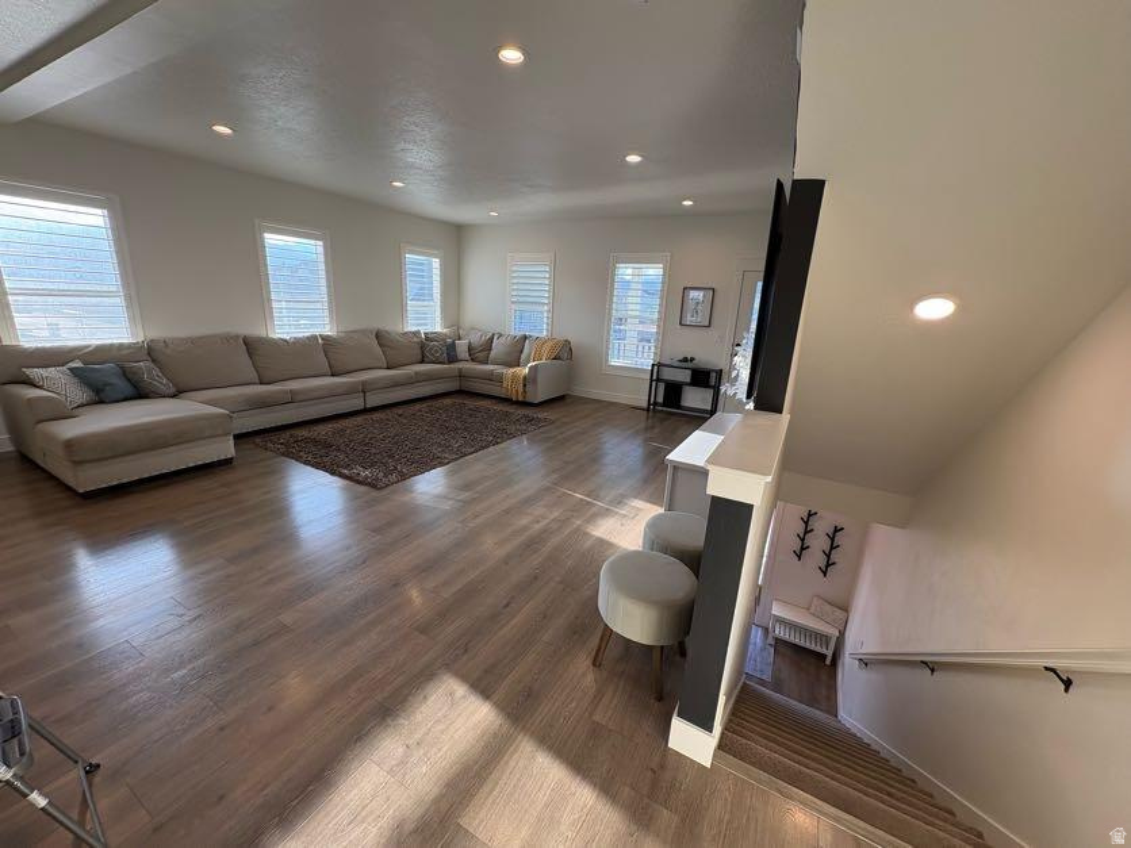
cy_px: 424
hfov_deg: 102.1
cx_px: 566
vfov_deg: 85.7
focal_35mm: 14
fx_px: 457
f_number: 2.2
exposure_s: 1/120
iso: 64
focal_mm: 2.22
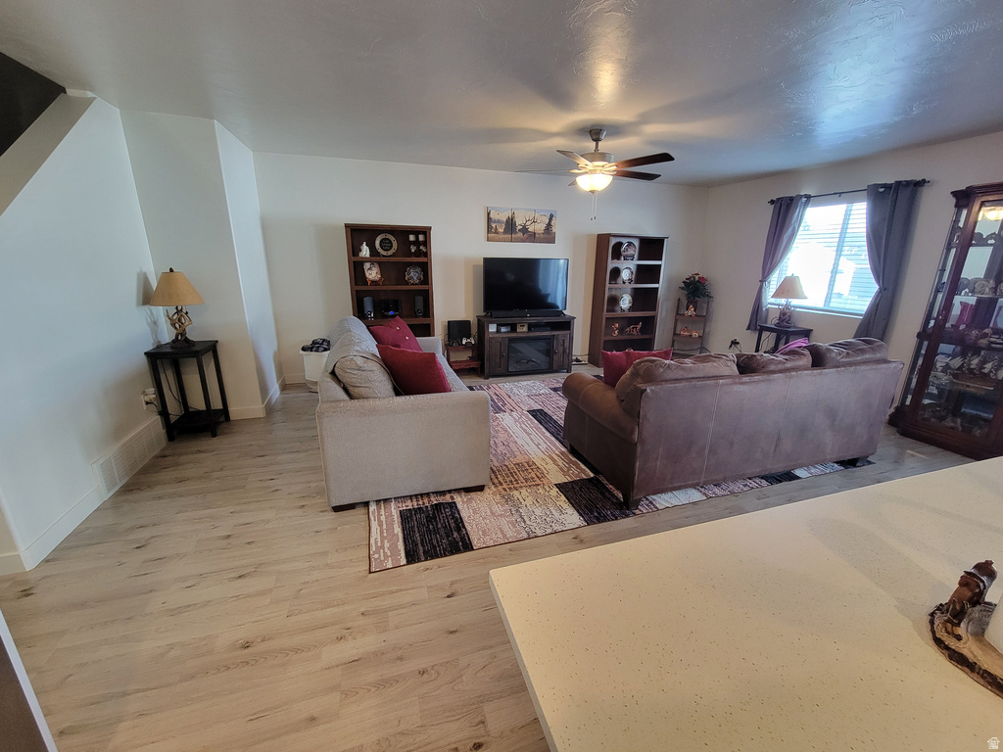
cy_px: 376
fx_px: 377
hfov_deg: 106.2
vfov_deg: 89.9
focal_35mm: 13
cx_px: 502
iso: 320
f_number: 2.2
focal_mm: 2.2
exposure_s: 1/60
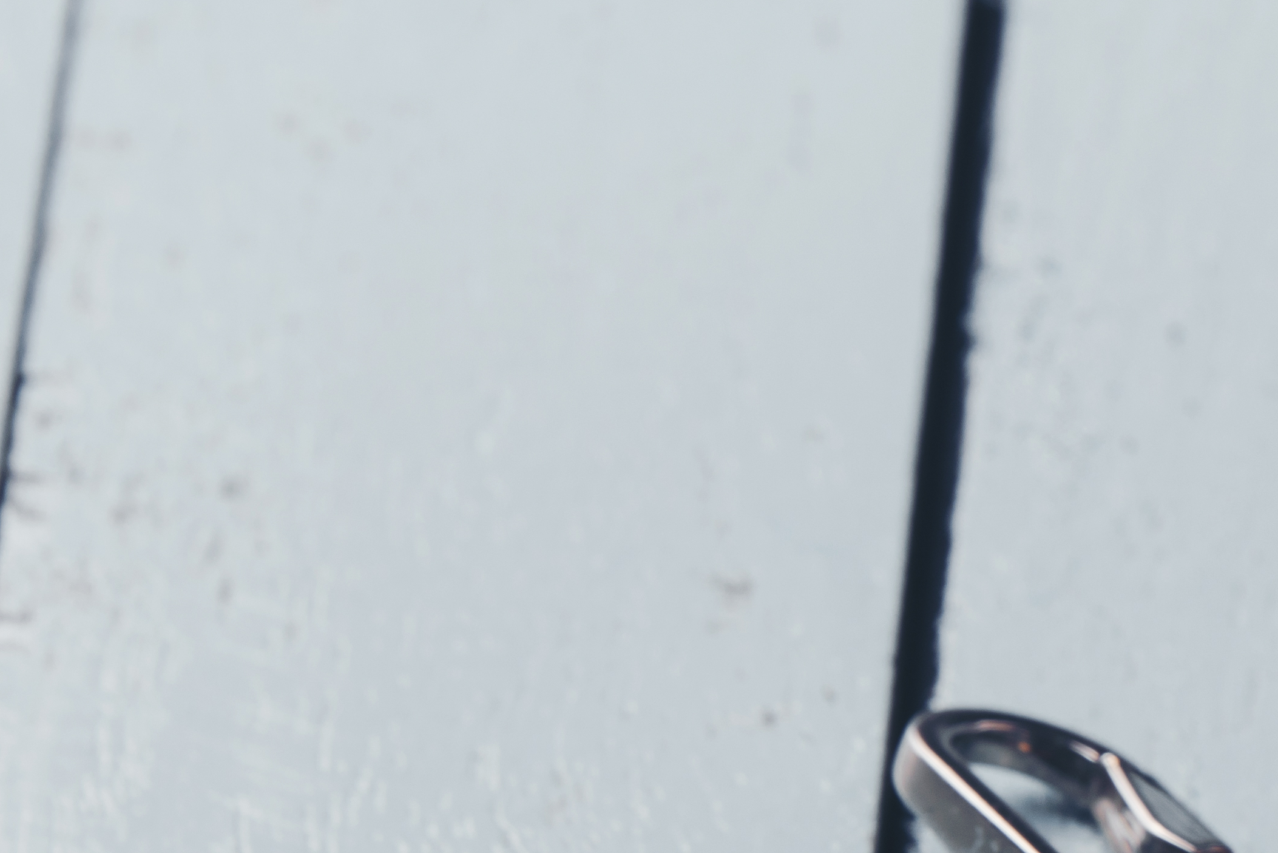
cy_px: 905
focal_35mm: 699
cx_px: 1858
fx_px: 24818
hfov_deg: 2.9
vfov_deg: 2.0
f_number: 6.3
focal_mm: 200
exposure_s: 1/160
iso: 100
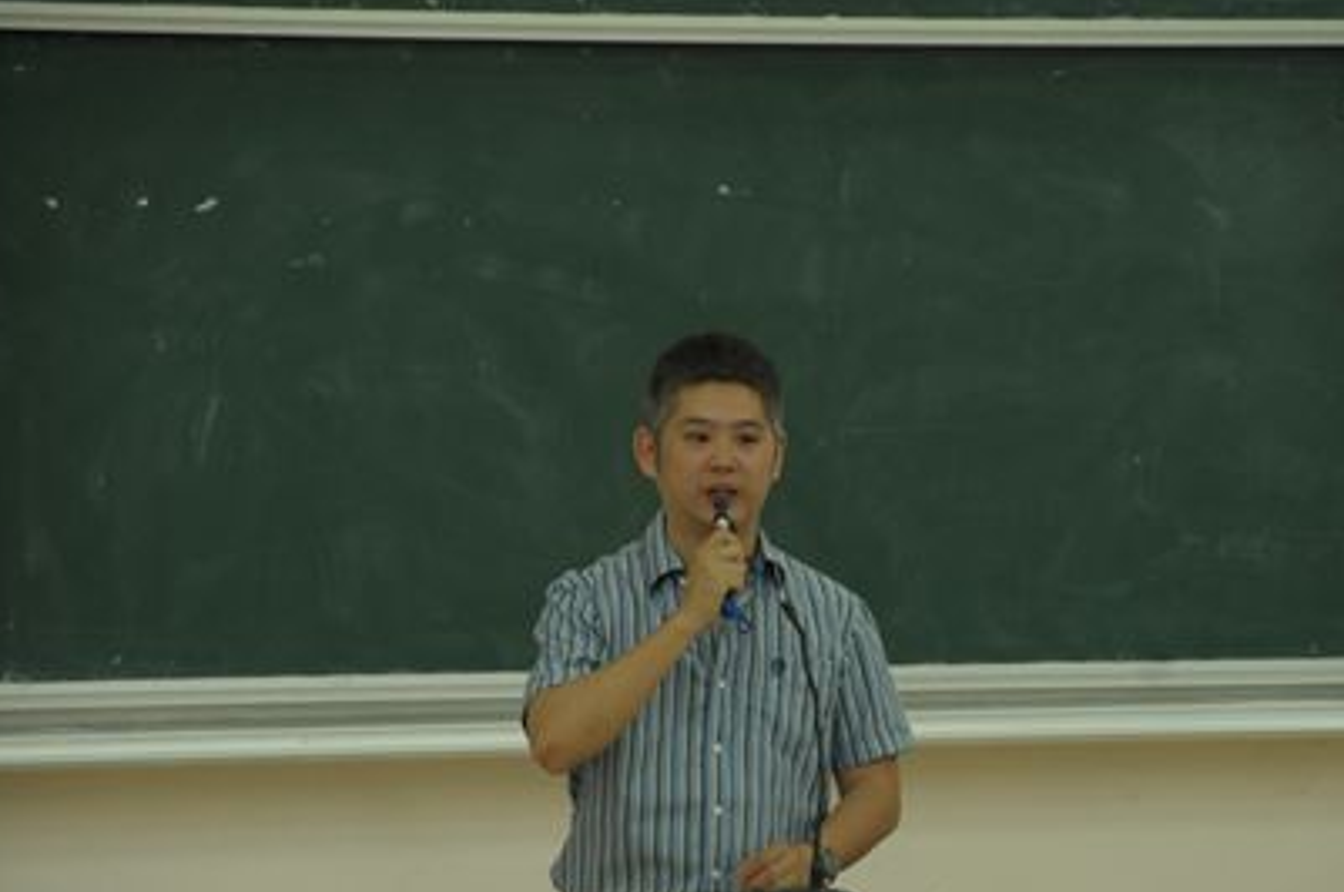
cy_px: 547
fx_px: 11853
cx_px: 744
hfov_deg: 6.5
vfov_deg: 4.3
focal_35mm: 318
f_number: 5.6
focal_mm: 170
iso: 1000
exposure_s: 1/80
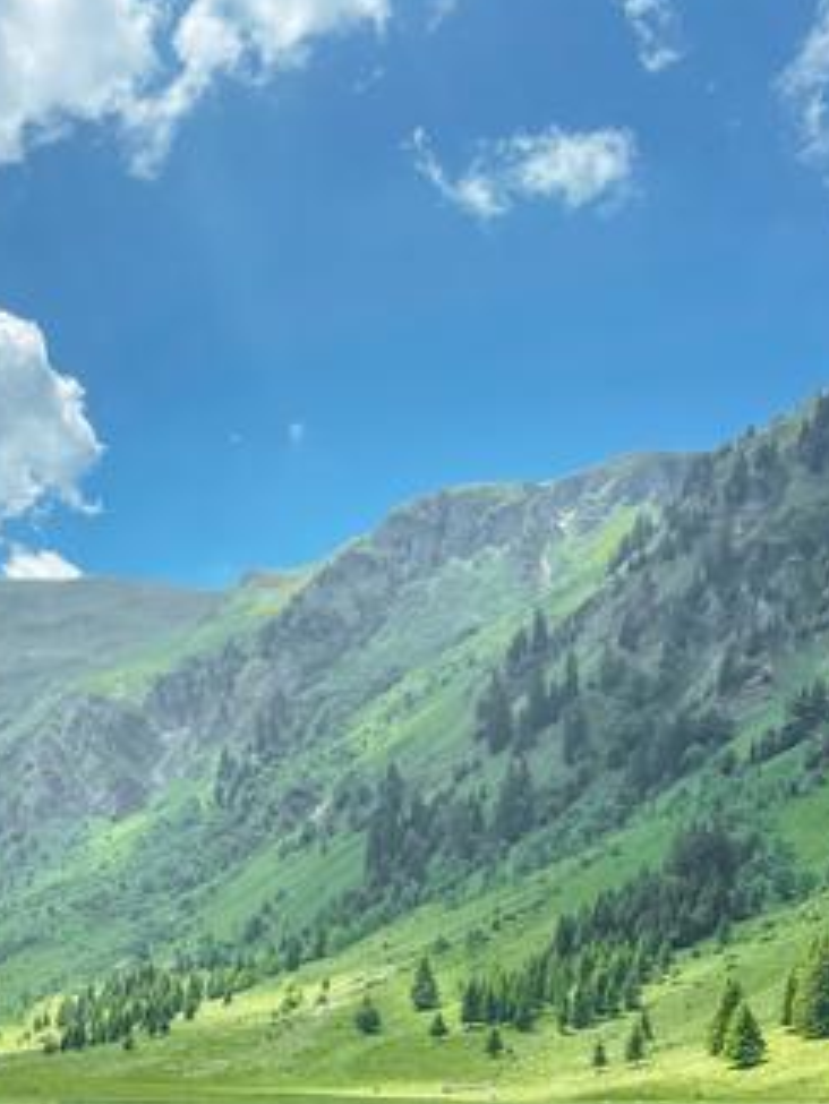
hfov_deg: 29.3
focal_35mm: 48
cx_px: 119
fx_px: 1532
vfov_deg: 37.2
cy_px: 982
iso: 32
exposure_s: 1/2500
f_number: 1.6
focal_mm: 4.2
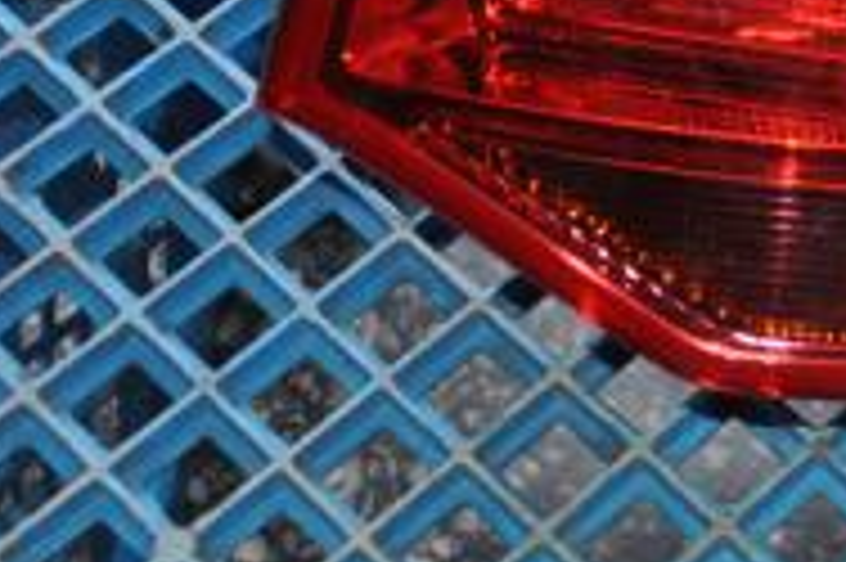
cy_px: -117
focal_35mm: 136
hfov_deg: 14.5
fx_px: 3193
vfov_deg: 9.9
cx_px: 1089
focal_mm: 34
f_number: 4.2
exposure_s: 1/60
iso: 800
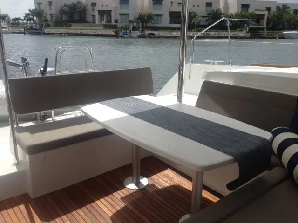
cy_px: 112
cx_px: 149
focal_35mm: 35
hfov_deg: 52.6
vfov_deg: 40.7
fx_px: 301
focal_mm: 4.28
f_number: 2.4
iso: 50
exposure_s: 1/2513
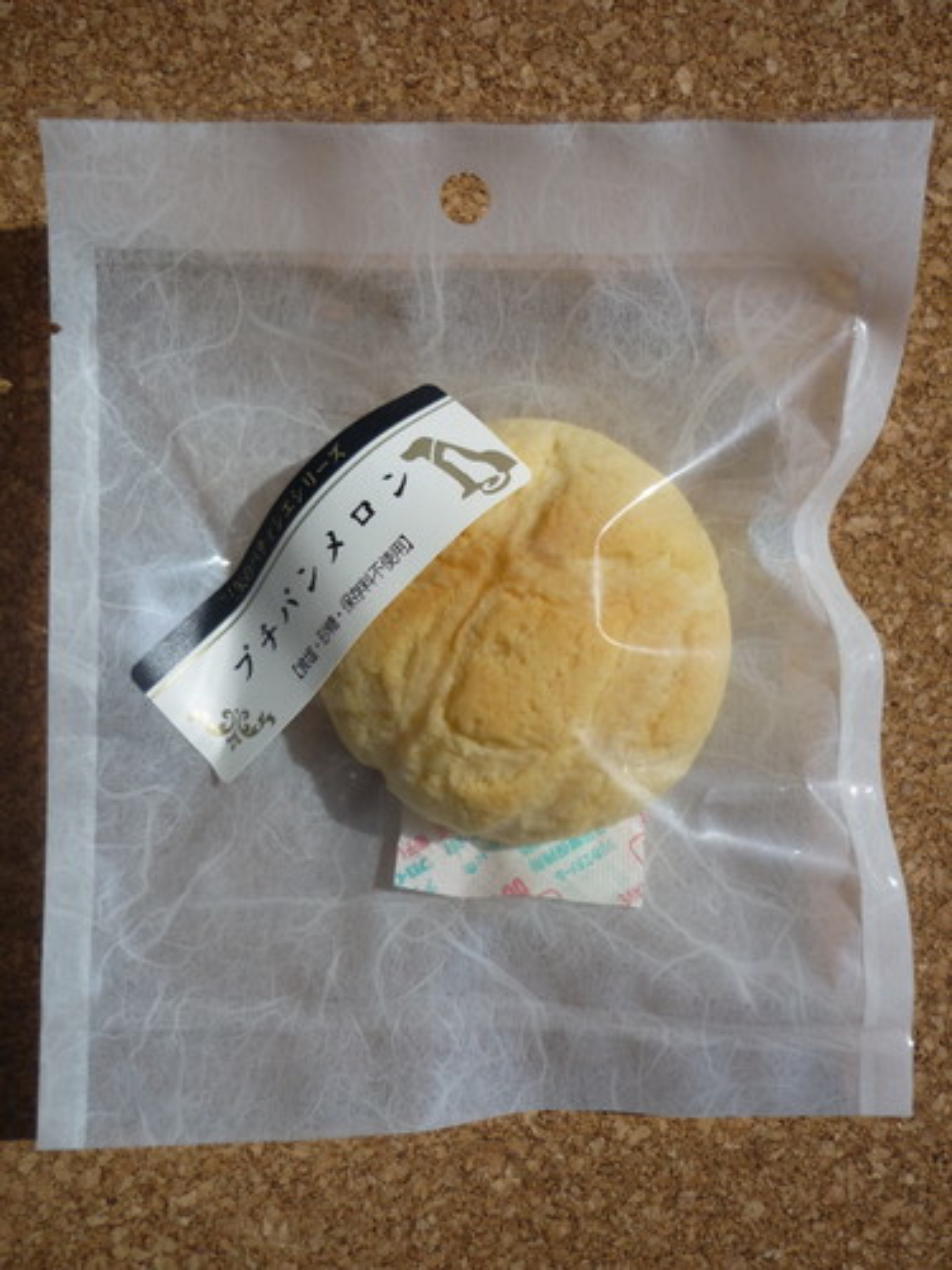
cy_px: 635
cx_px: 476
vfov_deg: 55.4
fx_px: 1210
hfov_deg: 42.9
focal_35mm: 33
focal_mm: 5.5
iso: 80
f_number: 8
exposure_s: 1/640
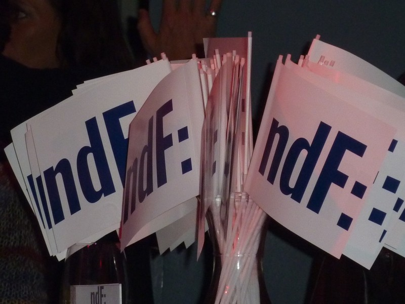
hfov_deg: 7.0
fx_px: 3323
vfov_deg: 5.2
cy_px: 152
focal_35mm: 284
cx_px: 202
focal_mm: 25.9
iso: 320
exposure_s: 1/40
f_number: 4.5
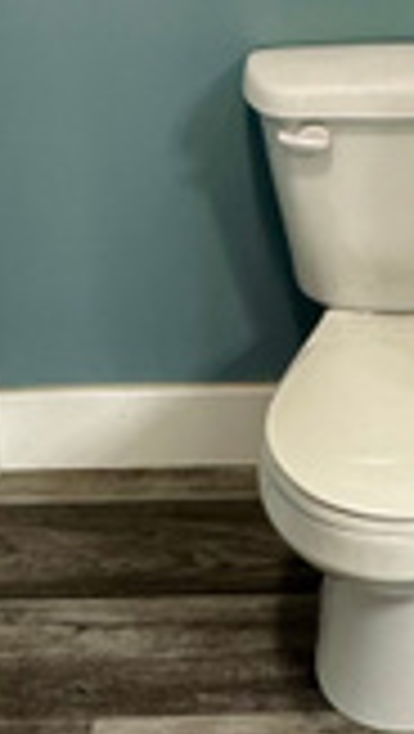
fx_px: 1402
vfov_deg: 27.8
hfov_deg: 16.6
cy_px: 23
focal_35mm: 72
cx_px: 360
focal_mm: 2.22
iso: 400
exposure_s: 1/60
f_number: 2.2
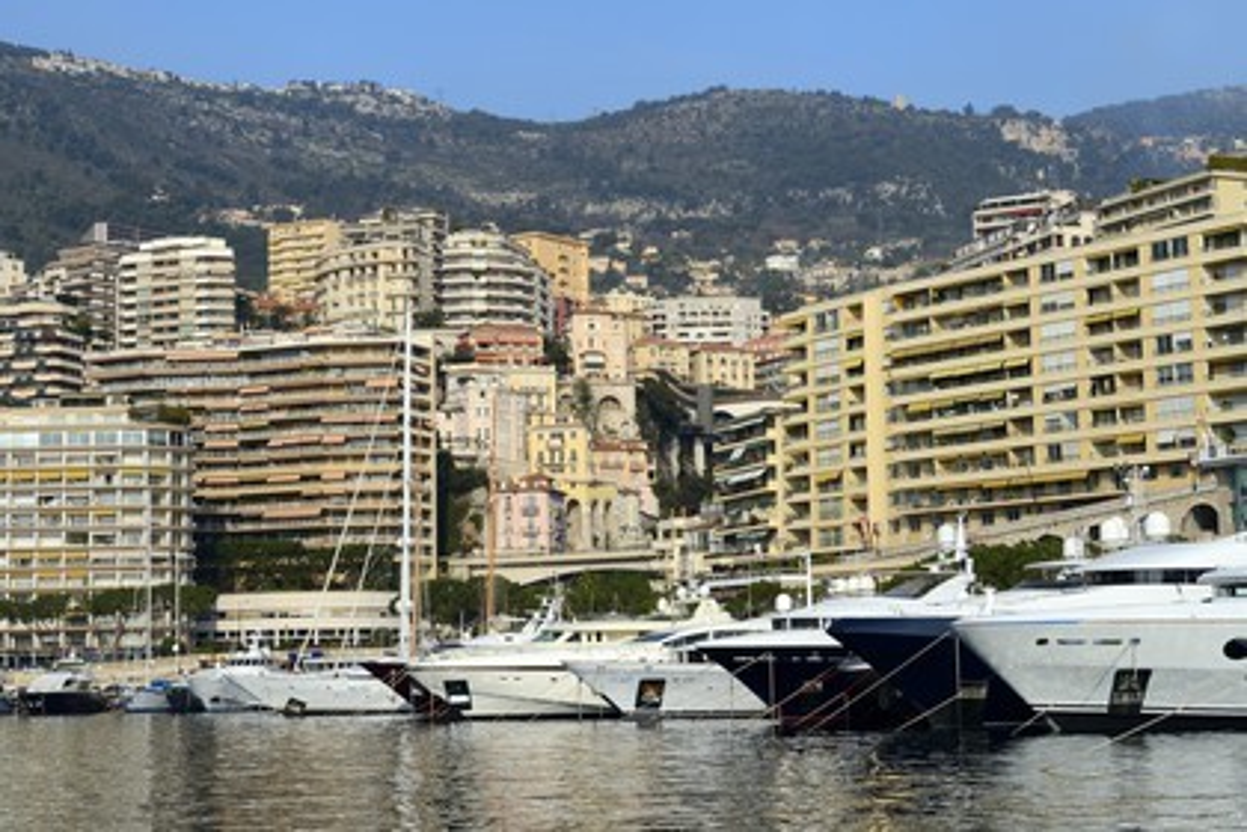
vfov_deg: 19.5
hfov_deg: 28.8
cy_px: 416
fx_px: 2425
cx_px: 624
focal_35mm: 70
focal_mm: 70
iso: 200
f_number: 14
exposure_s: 1/250
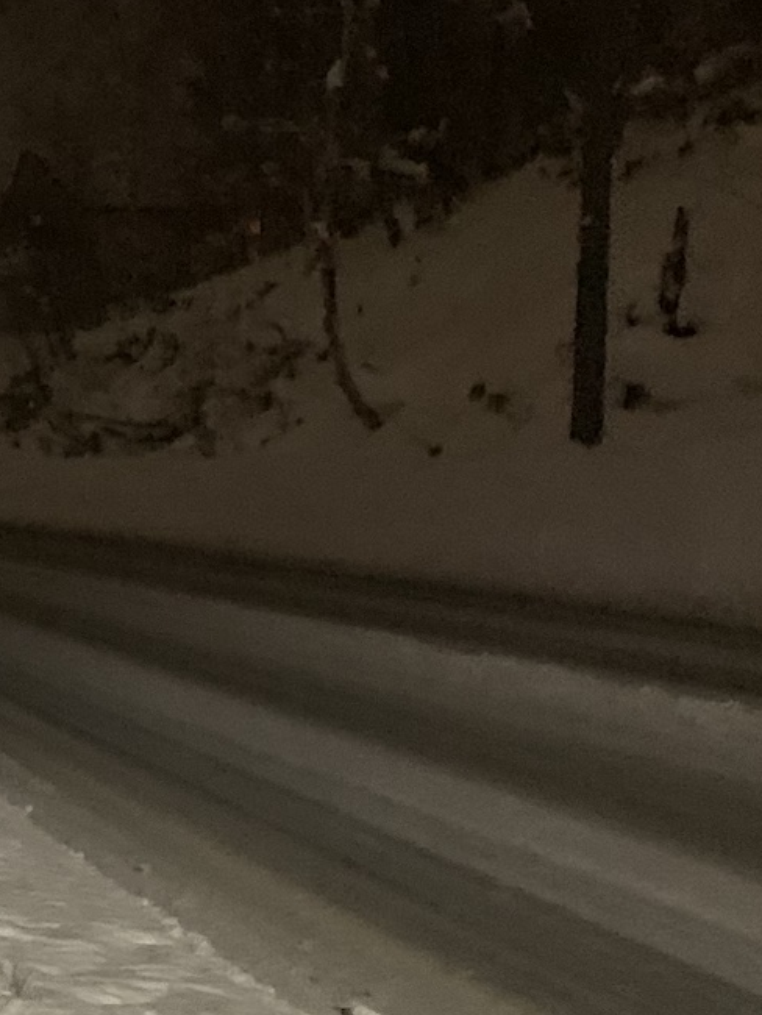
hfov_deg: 17.4
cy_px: 818
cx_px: -209
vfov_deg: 24.0
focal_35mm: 80
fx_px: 2347
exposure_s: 1/25
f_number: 1.8
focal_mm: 4.25
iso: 800
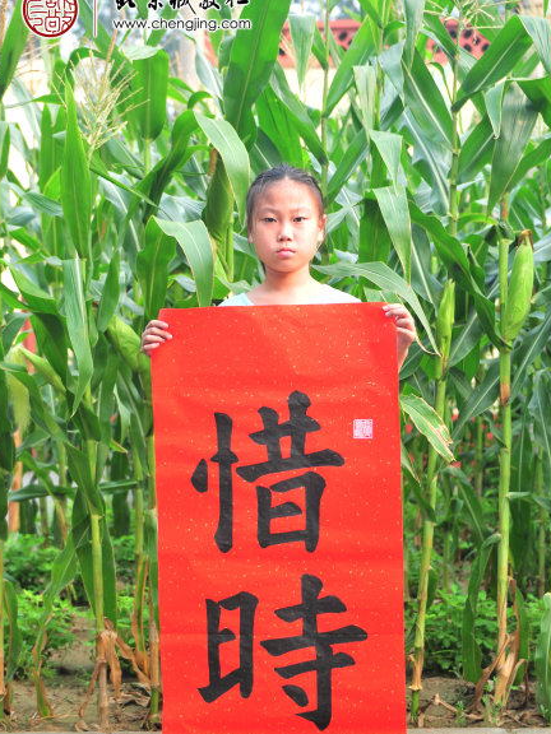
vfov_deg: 32.7
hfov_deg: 24.8
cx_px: 295
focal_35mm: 59
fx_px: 1252
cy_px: 407
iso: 320
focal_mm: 32
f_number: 2.8
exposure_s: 1/320
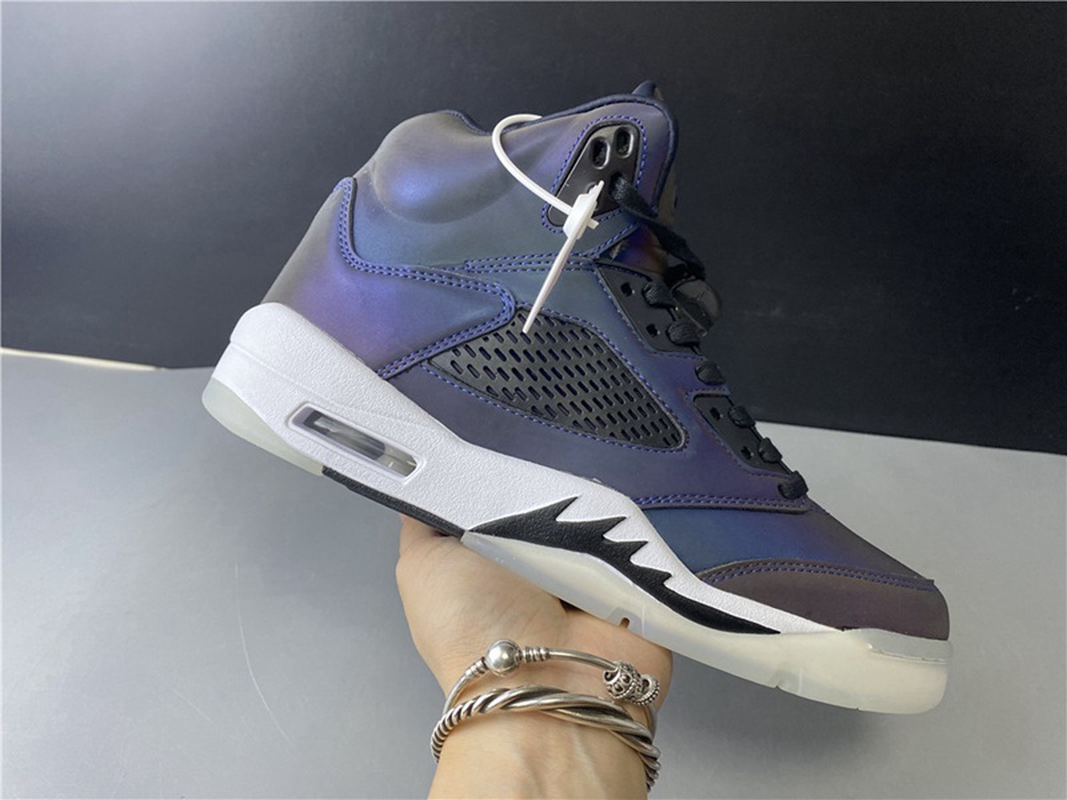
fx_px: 801
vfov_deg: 53.1
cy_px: 400
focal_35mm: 26
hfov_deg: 67.3
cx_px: 534
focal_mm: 4.25
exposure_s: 1/100
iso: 125
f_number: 1.8
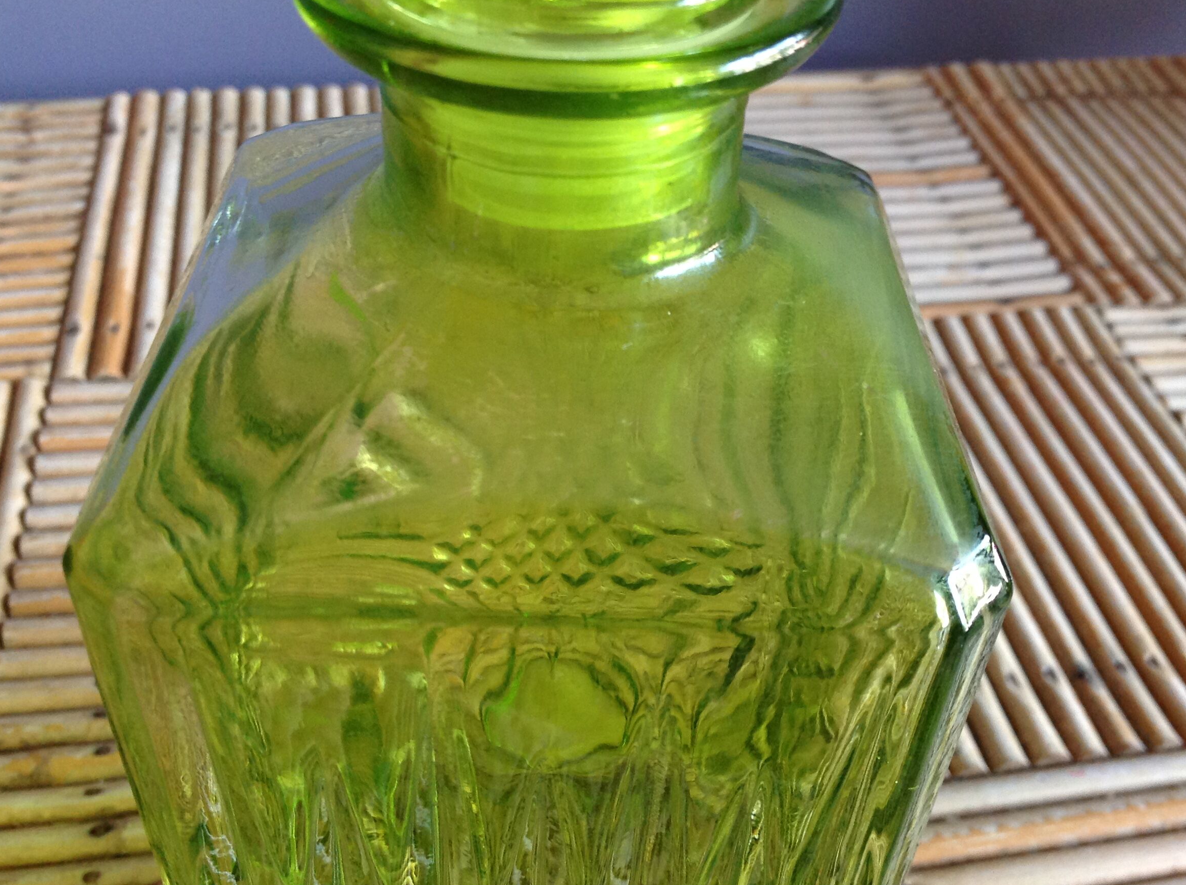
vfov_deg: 36.7
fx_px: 1334
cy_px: 480
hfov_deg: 47.9
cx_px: 634
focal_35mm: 39
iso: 125
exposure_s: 1/15
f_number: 2.4
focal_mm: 4.28
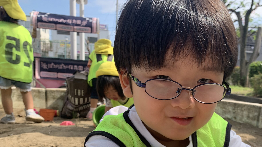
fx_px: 278
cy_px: 130
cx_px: 177
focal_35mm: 40
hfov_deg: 49.5
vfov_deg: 28.6
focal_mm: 4.25
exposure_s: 1/749
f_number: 1.8
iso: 25
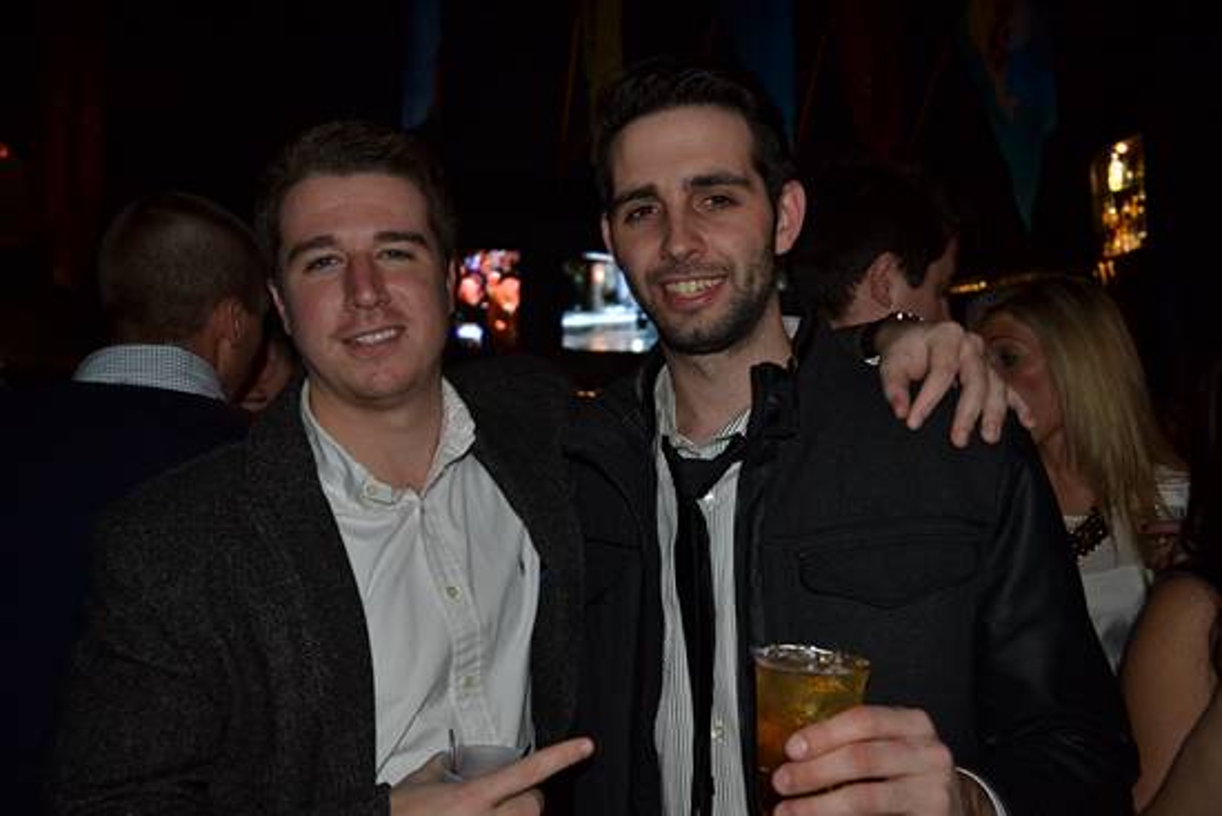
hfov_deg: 61.9
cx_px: 611
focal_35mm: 30
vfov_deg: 43.6
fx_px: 1019
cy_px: 408
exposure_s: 1/4
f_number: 3.8
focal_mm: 20
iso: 200
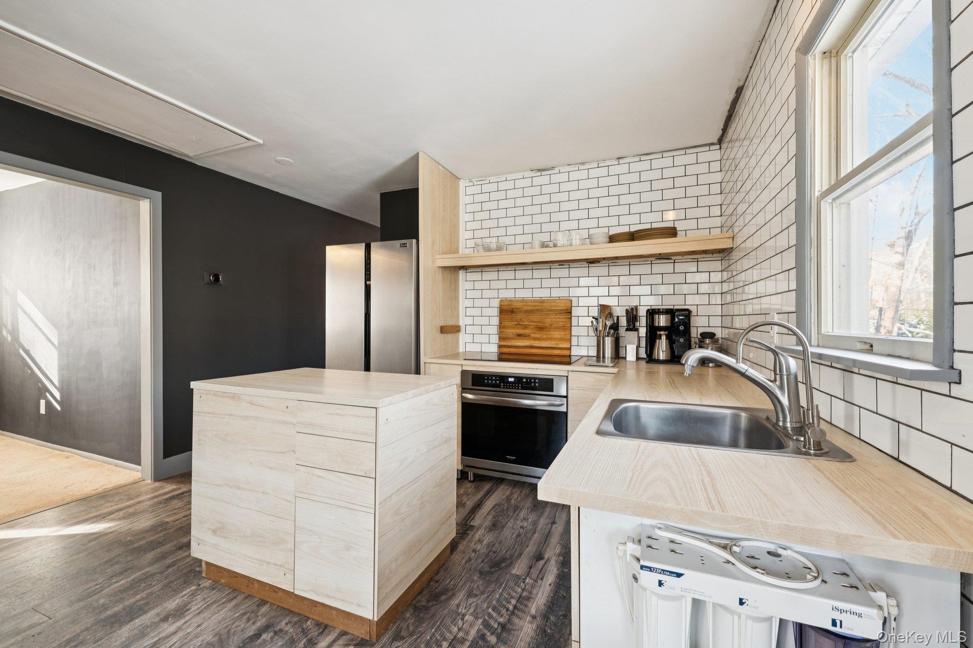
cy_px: 324
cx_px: 486
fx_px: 378
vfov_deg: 81.2
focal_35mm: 14
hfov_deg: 104.3
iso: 400
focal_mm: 14
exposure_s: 1/15
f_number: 7.1
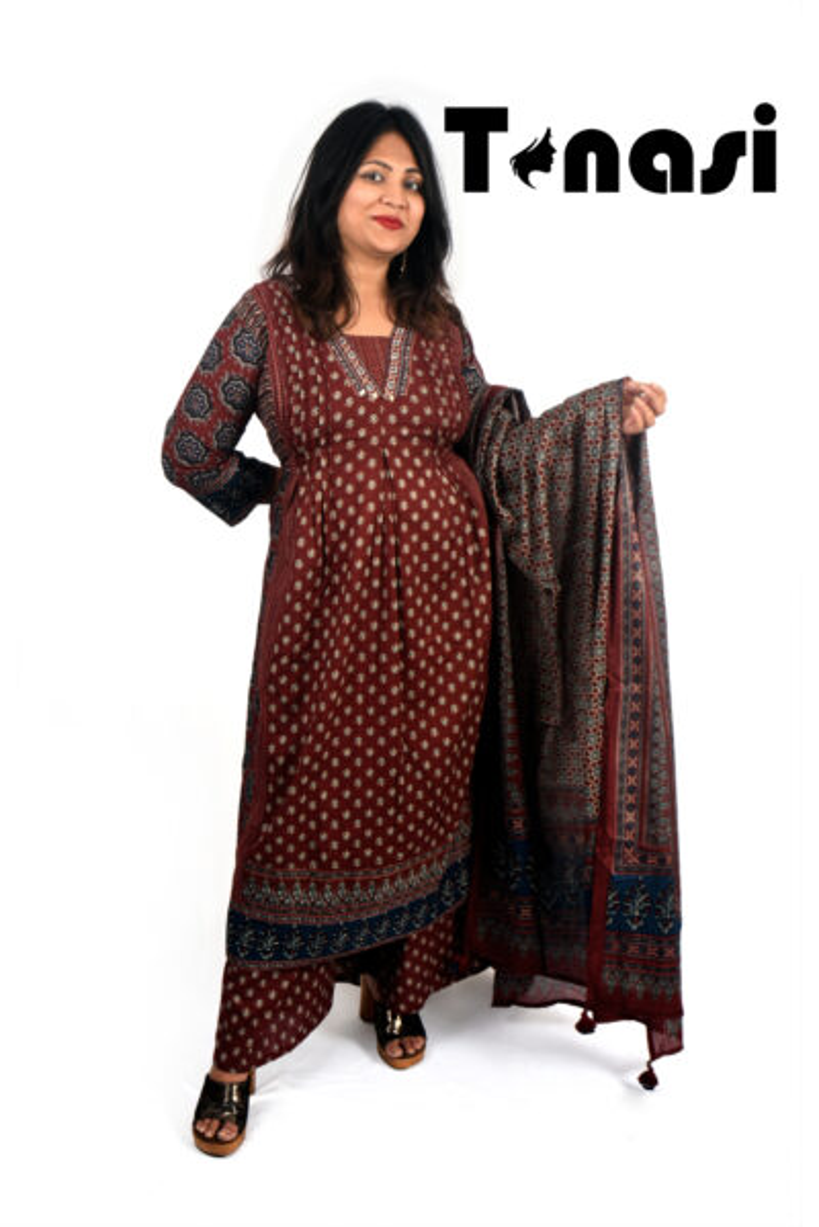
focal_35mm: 38
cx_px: 410
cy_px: 614
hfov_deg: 35.1
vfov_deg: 50.7
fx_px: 1295
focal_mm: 38
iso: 250
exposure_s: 1/125
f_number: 9
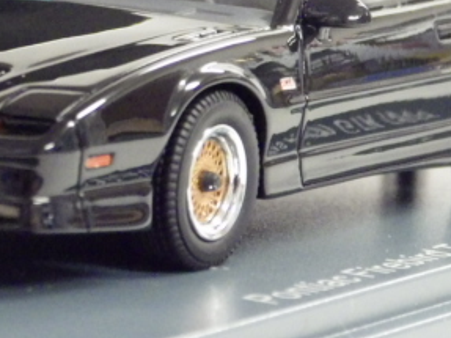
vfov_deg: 4.3
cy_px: 41
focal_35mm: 346
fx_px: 4506
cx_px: 113
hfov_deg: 5.7
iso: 1600
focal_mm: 27.8
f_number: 5.2
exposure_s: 1/25
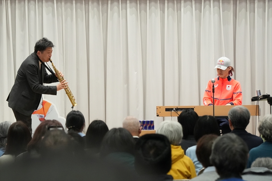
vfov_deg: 7.7
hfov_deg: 11.5
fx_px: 1345
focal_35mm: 178
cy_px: 90
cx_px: 136
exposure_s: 1/400
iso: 5000
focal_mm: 119
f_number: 5.6
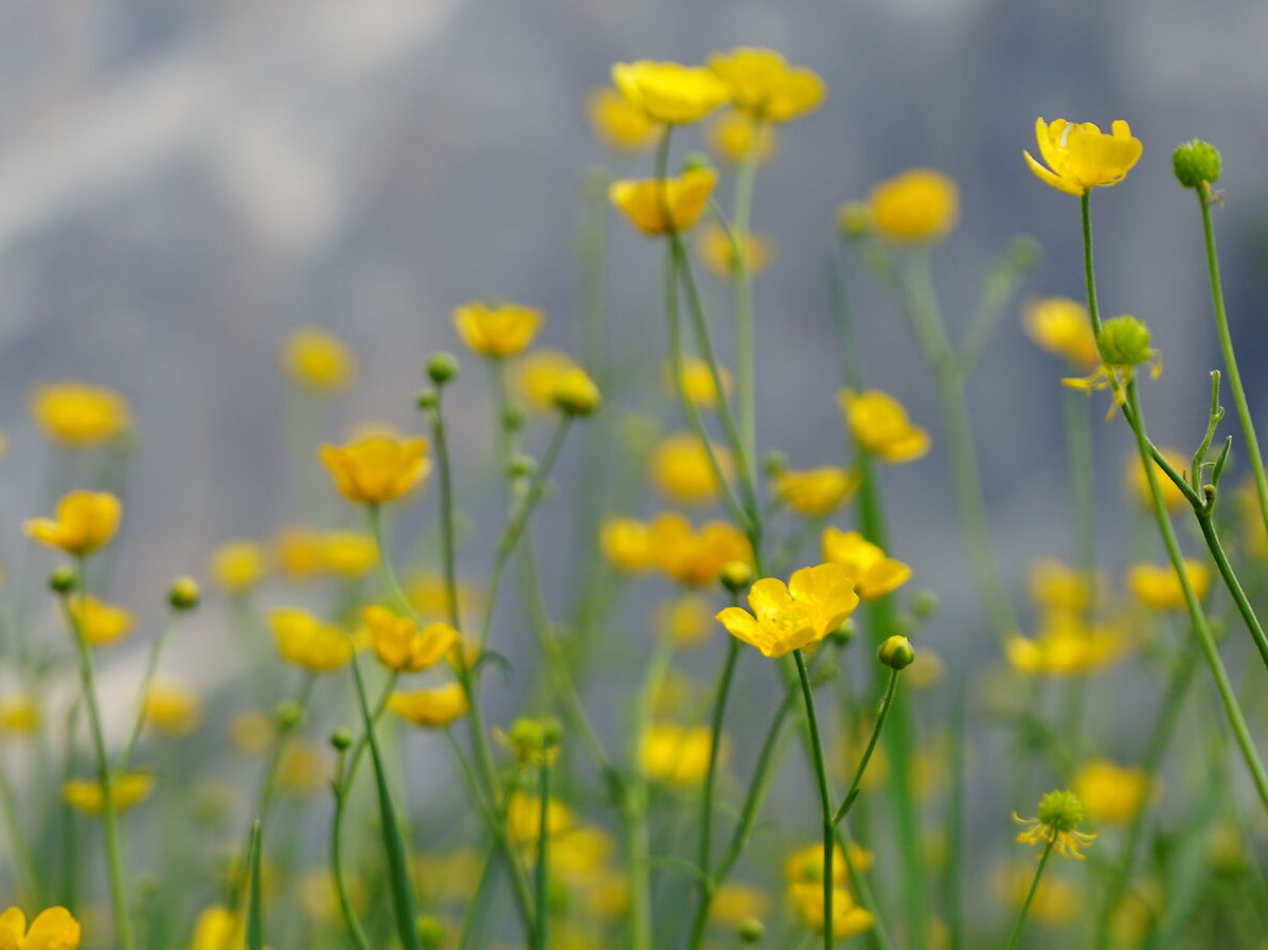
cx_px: 715
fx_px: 4944
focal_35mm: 135
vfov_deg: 11.0
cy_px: 281
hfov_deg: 14.6
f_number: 6.3
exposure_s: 1/80
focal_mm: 70
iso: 100
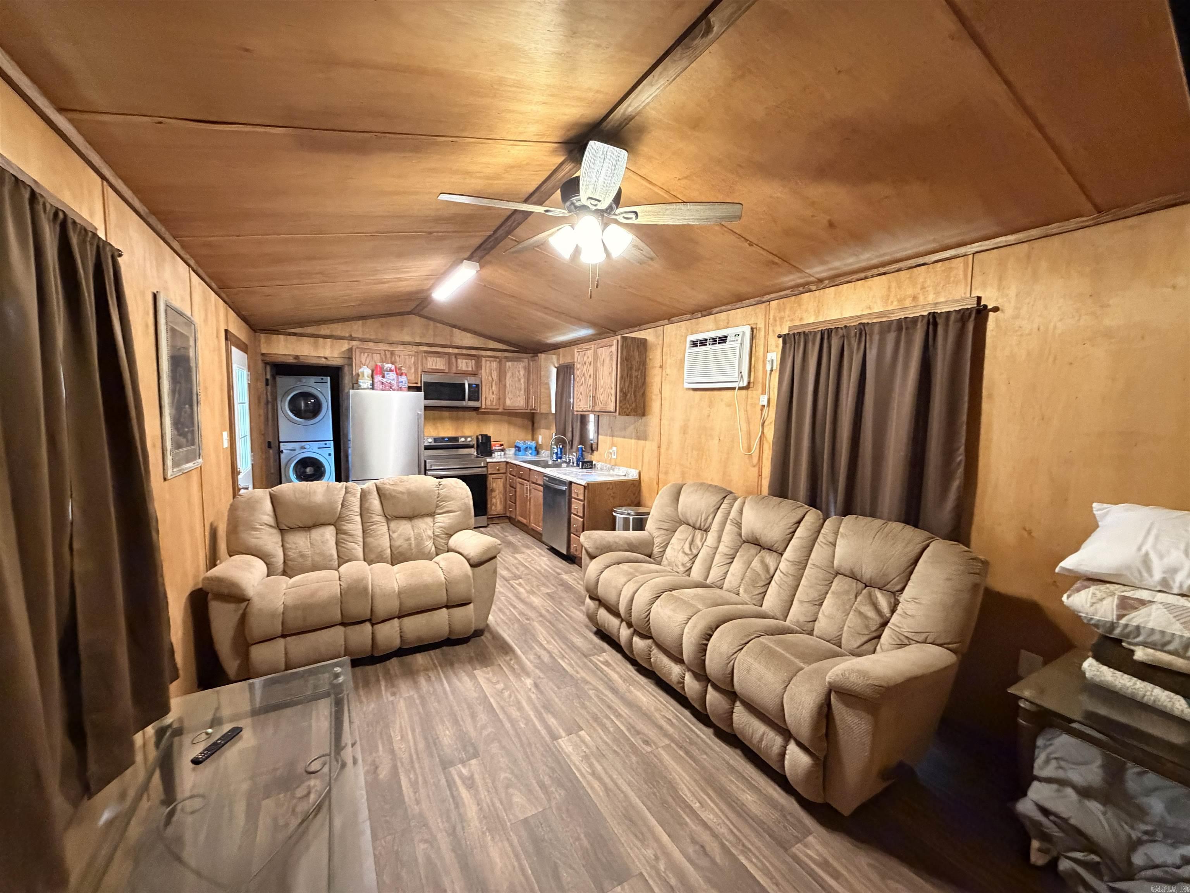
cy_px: 446
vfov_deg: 85.7
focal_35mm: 14
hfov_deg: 102.1
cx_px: 595
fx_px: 481
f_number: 2.2
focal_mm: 2.22
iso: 1000
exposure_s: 1/60
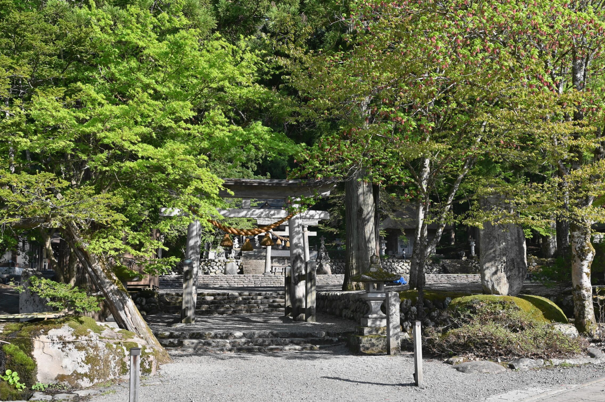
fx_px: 605
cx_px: 302
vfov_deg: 36.8
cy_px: 215
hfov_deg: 53.2
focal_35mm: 36
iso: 100
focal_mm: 32
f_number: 9
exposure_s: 1/200
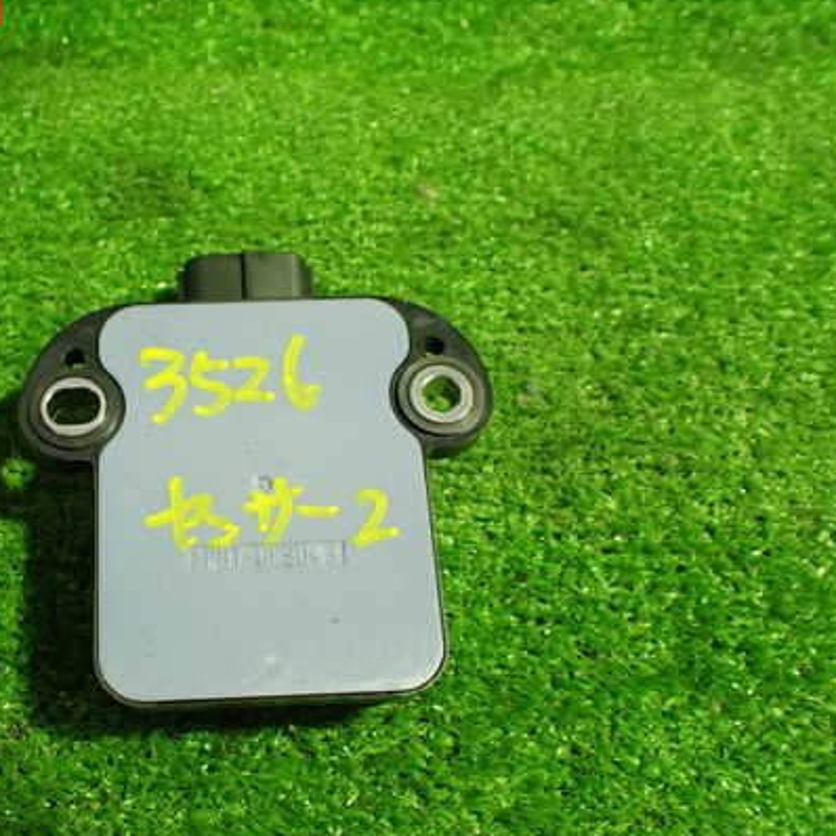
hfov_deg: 41.1
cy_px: 458
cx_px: 250
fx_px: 1093
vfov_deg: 41.8
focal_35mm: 40
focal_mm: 5.4
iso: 800
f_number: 2.3
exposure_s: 1/100
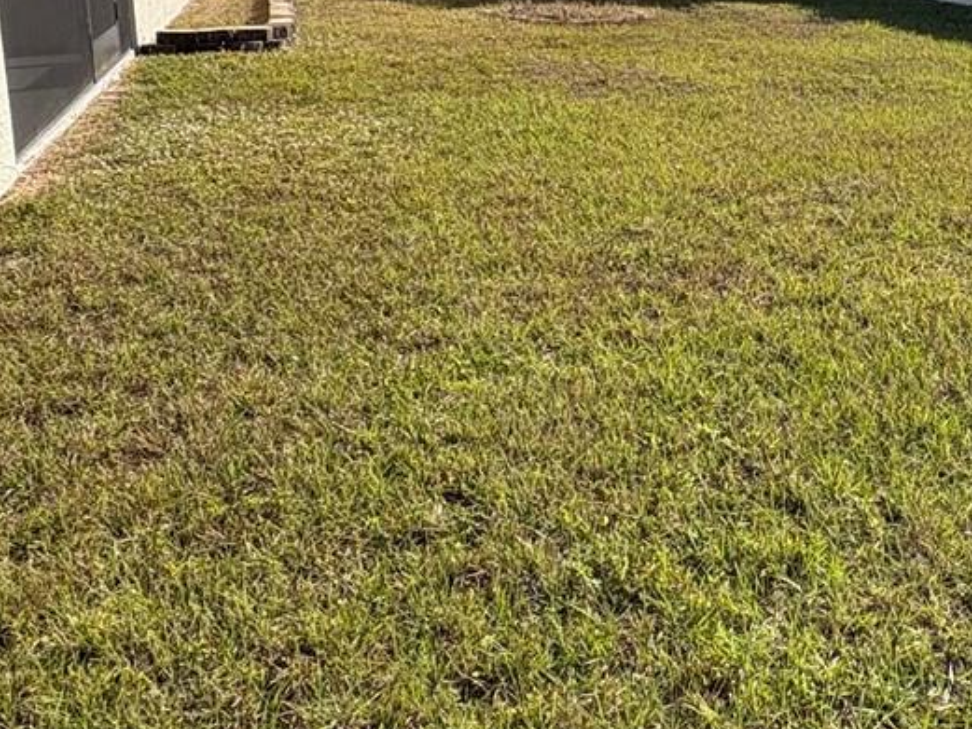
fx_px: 1208
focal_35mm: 43
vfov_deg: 32.9
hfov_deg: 41.6
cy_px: 173
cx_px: 802
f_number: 2.2
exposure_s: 1/1880
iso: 64
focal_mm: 2.22
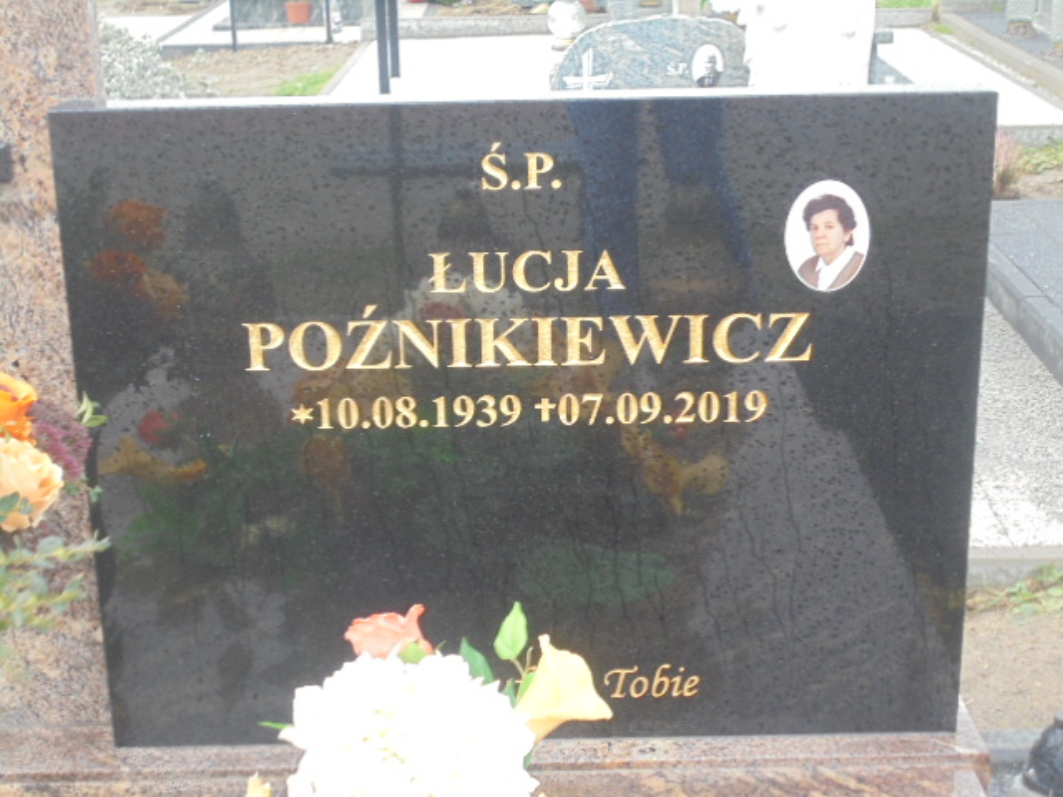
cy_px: 398
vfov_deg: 26.1
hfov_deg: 34.3
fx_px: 1720
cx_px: 532
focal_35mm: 56
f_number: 5.2
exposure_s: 1/30
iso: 250
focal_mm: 10.1
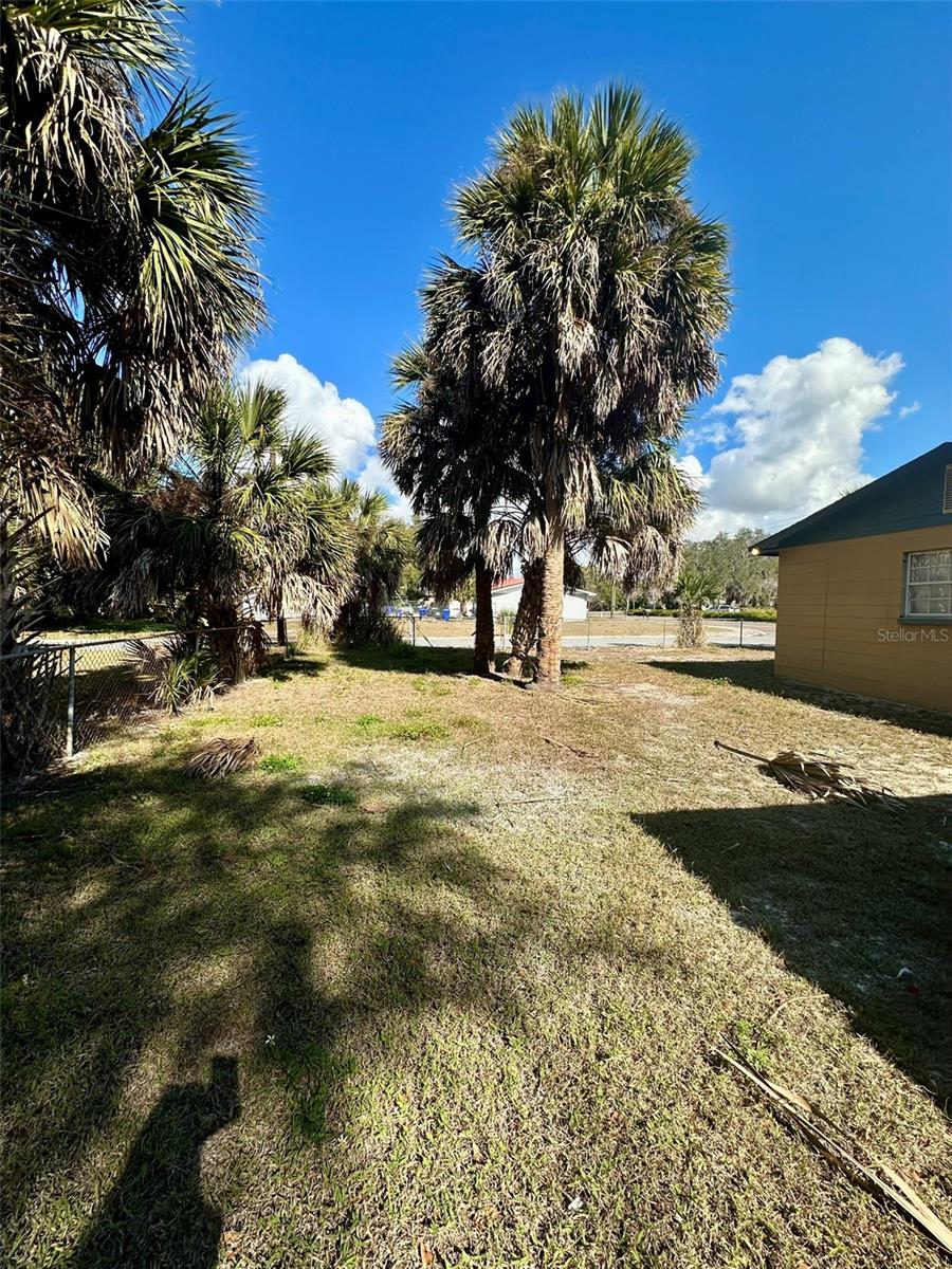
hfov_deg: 85.7
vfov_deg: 102.1
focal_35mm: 14
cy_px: 634
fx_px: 513
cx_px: 476
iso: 50
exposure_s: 1/1383
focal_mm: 2.22
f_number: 2.2
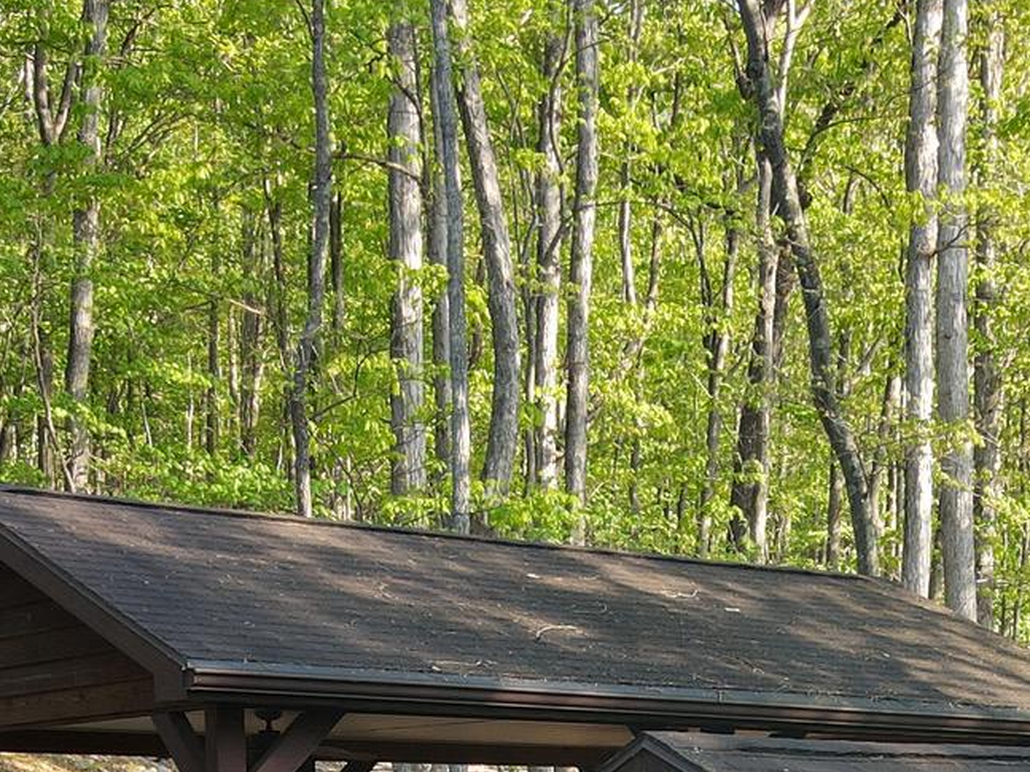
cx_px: 790
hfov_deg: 25.3
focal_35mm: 76
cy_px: 1106
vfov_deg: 17.7
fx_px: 2261
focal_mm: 4.5
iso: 100
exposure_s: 1/40
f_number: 2.8
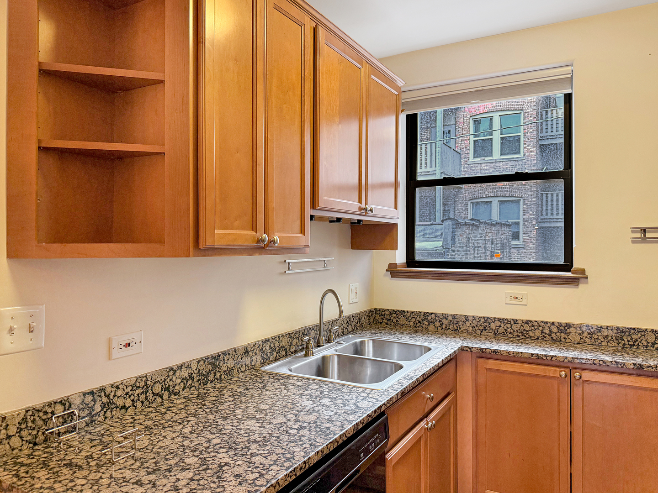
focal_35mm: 24
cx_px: 329
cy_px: 246
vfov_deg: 56.8
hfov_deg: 71.6
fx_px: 456
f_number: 1.78
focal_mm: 6.76
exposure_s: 1/120
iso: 400
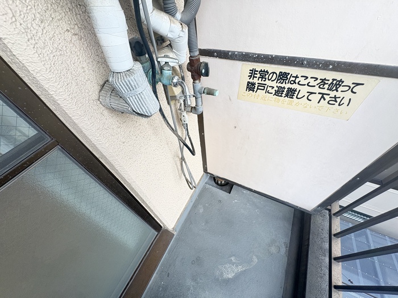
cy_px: 149
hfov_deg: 102.1
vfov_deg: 85.7
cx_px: 199
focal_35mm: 14
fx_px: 161
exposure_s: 1/99
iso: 64
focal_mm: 2.22
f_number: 2.2
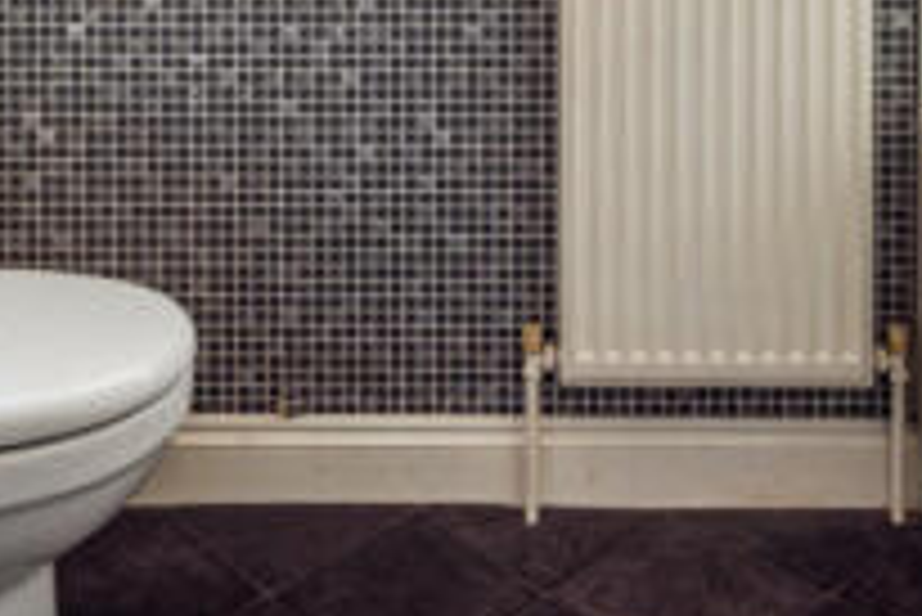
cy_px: -250
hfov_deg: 38.8
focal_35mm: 51
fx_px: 1307
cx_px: 519
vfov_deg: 22.7
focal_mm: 16
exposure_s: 1/40
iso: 400
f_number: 11
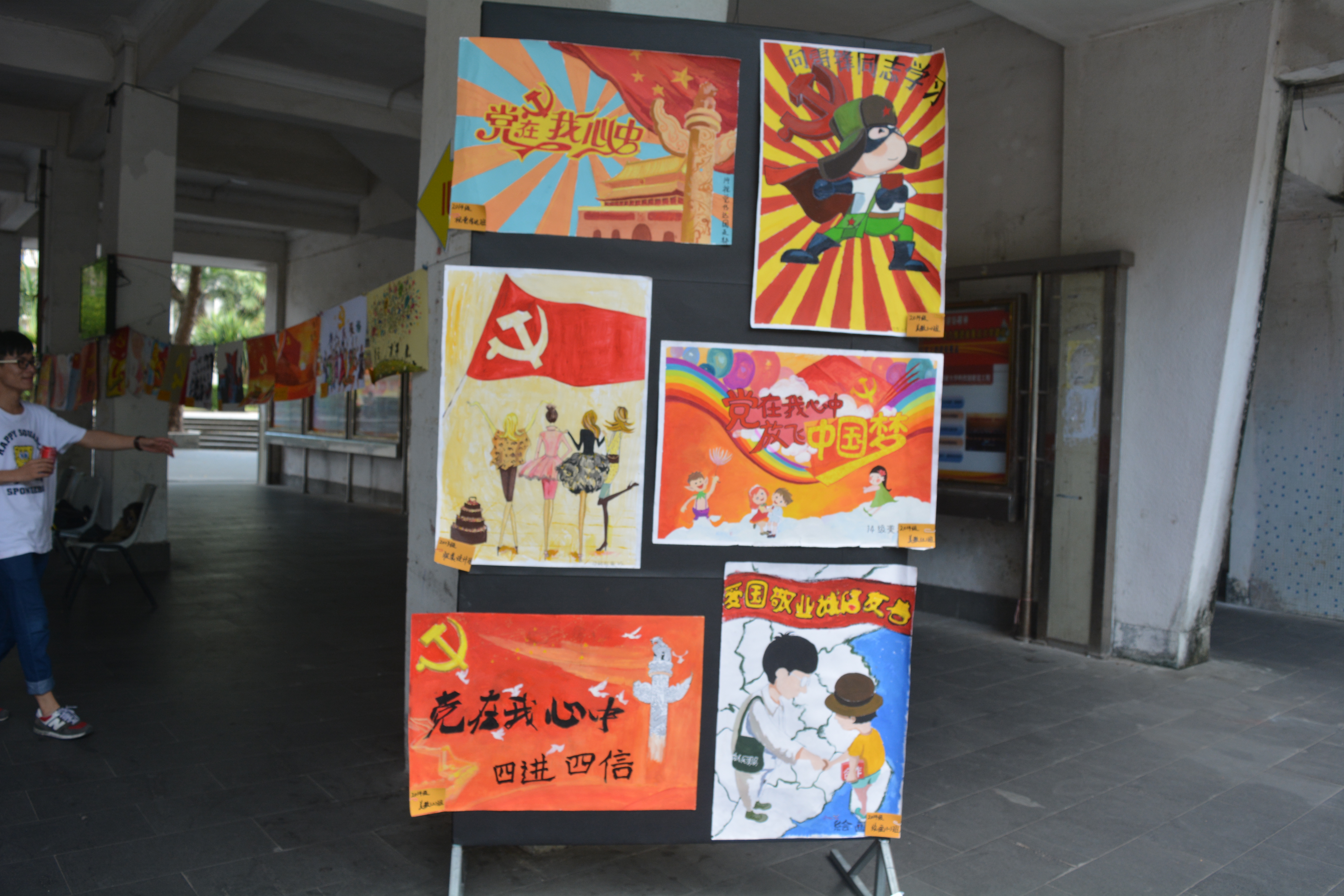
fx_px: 1008
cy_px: 448
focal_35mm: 27
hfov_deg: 67.4
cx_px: 672
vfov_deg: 47.9
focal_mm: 18
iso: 280
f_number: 5.6
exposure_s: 1/125
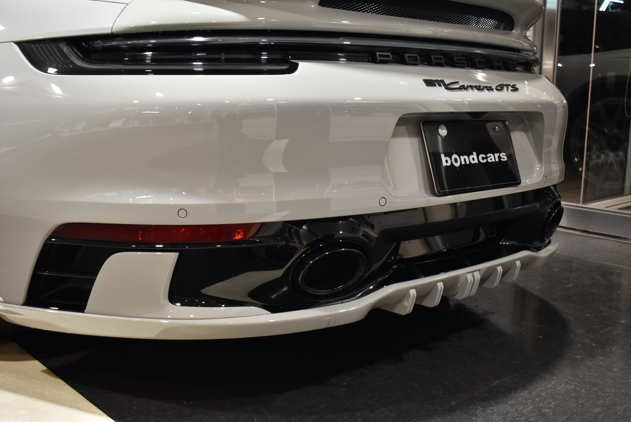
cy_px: 211
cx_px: 316
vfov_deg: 34.3
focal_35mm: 39
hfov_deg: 49.5
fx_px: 684
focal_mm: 26
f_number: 5
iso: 1000
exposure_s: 1/40
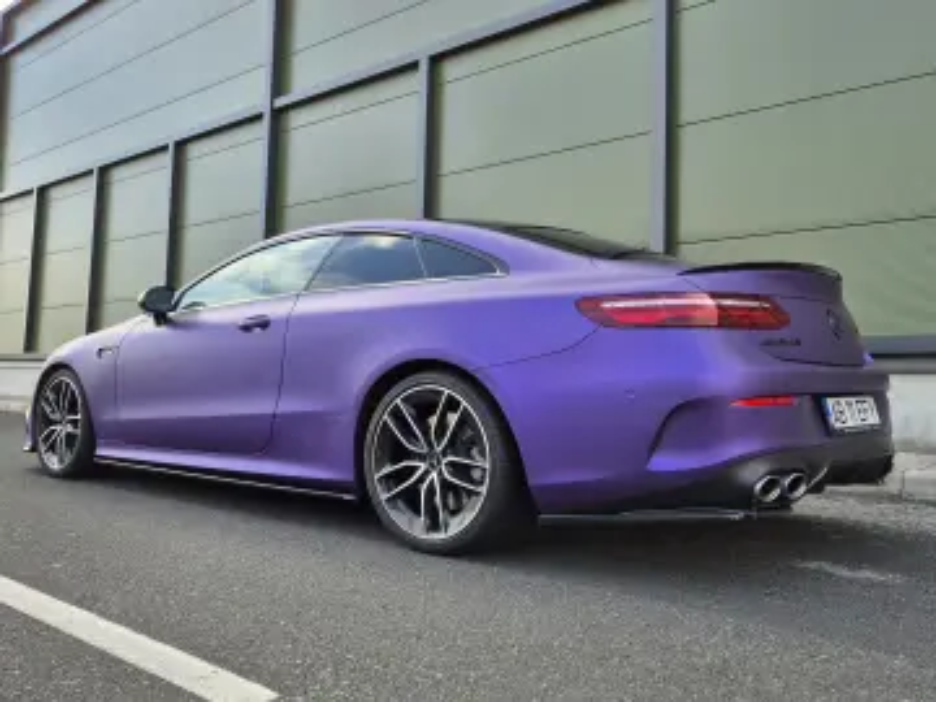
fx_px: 622
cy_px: 351
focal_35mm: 23
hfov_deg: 73.9
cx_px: 468
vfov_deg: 58.9
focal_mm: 5.4
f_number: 1.8
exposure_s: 1/385
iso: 25
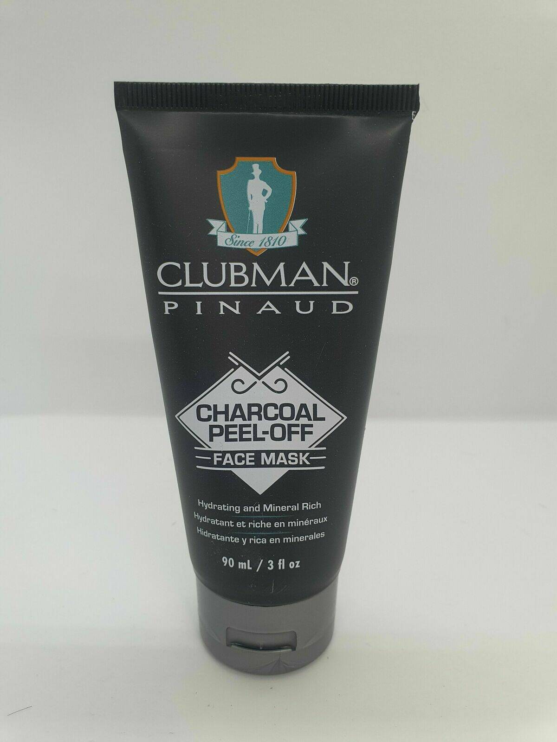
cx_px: 278
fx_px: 558
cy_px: 371
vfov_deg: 67.3
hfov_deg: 53.1
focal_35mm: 26
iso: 160
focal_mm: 4.3
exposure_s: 1/100
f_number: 2.4
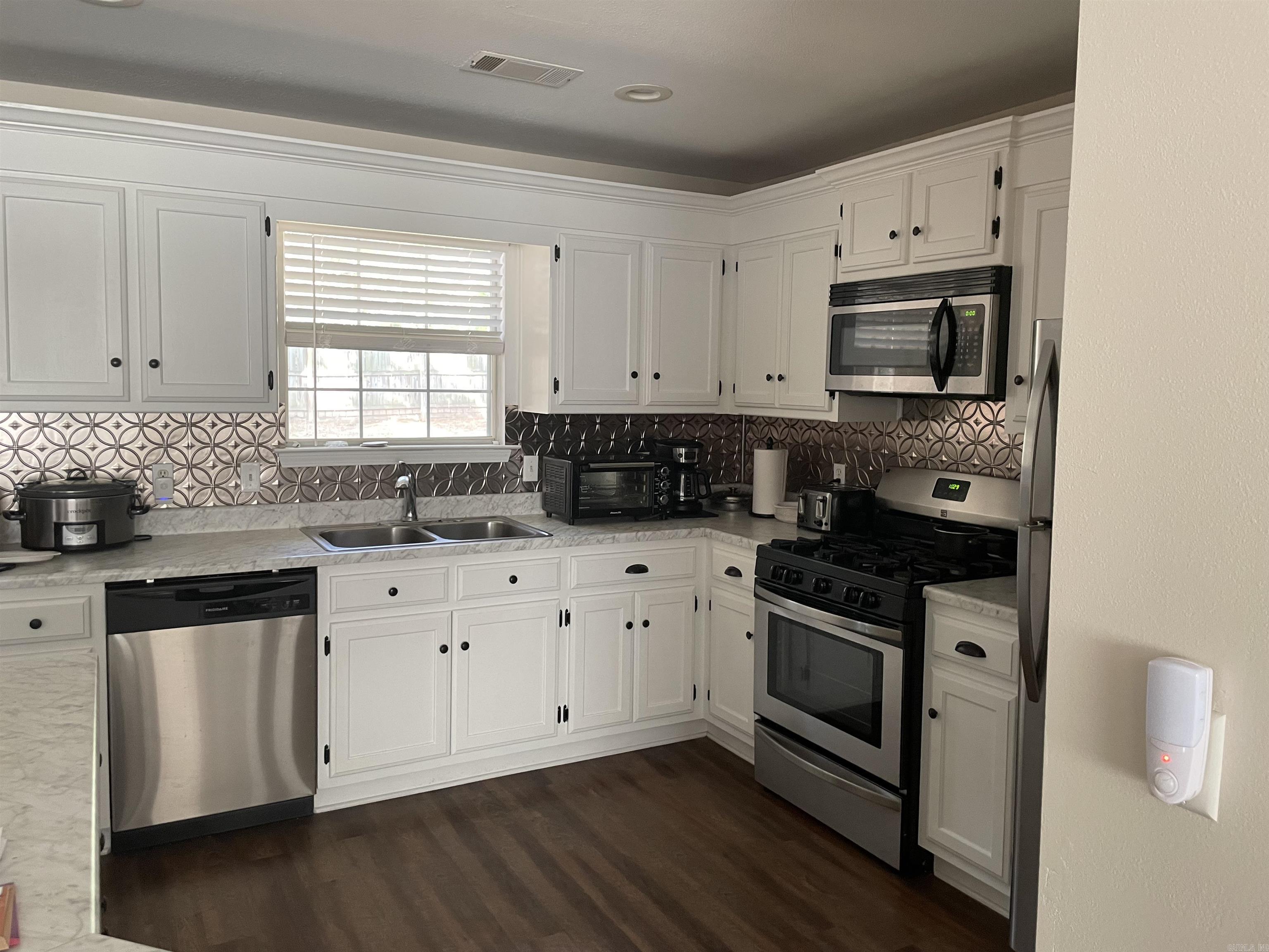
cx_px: 634
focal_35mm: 26
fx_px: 953
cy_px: 476
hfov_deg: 67.3
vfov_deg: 53.1
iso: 200
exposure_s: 1/60
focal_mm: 4.2
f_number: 1.6
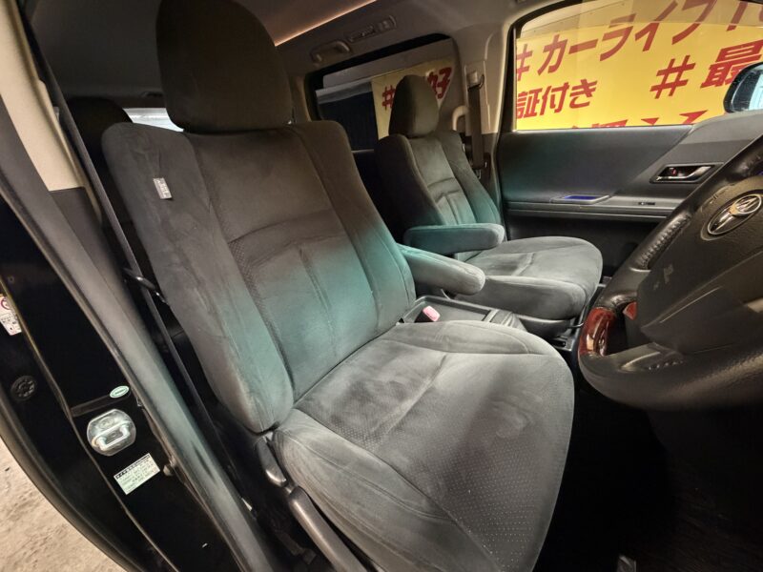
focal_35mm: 14
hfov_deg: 102.1
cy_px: 286
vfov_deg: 85.7
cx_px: 382
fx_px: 309
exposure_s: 1/33
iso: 1600
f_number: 2.2
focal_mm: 2.22
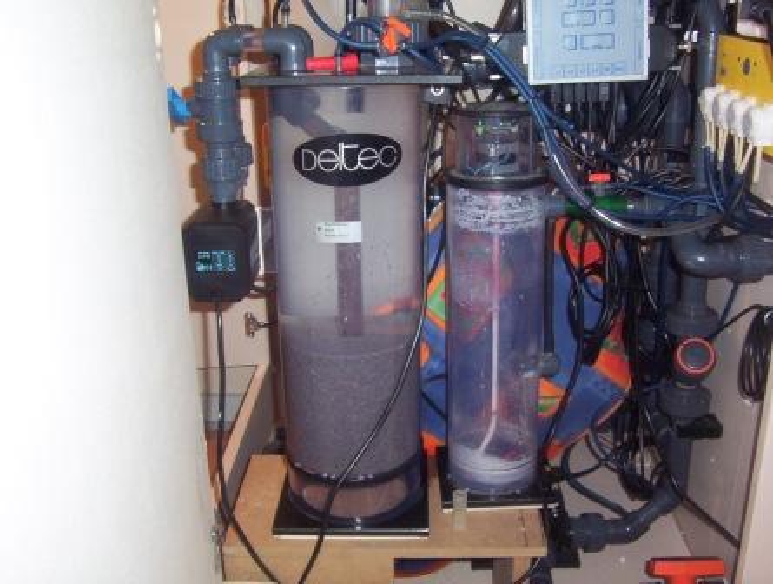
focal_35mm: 36
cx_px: 386
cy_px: 292
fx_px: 806
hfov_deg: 51.2
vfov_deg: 39.8
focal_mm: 5.54
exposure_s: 1/30
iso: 140
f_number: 2.76
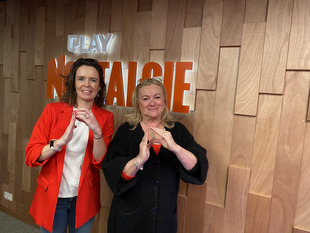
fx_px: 233
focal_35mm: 26
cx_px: 155
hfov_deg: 67.3
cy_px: 116
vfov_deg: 53.1
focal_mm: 4.25
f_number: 1.8
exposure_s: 1/54
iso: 160
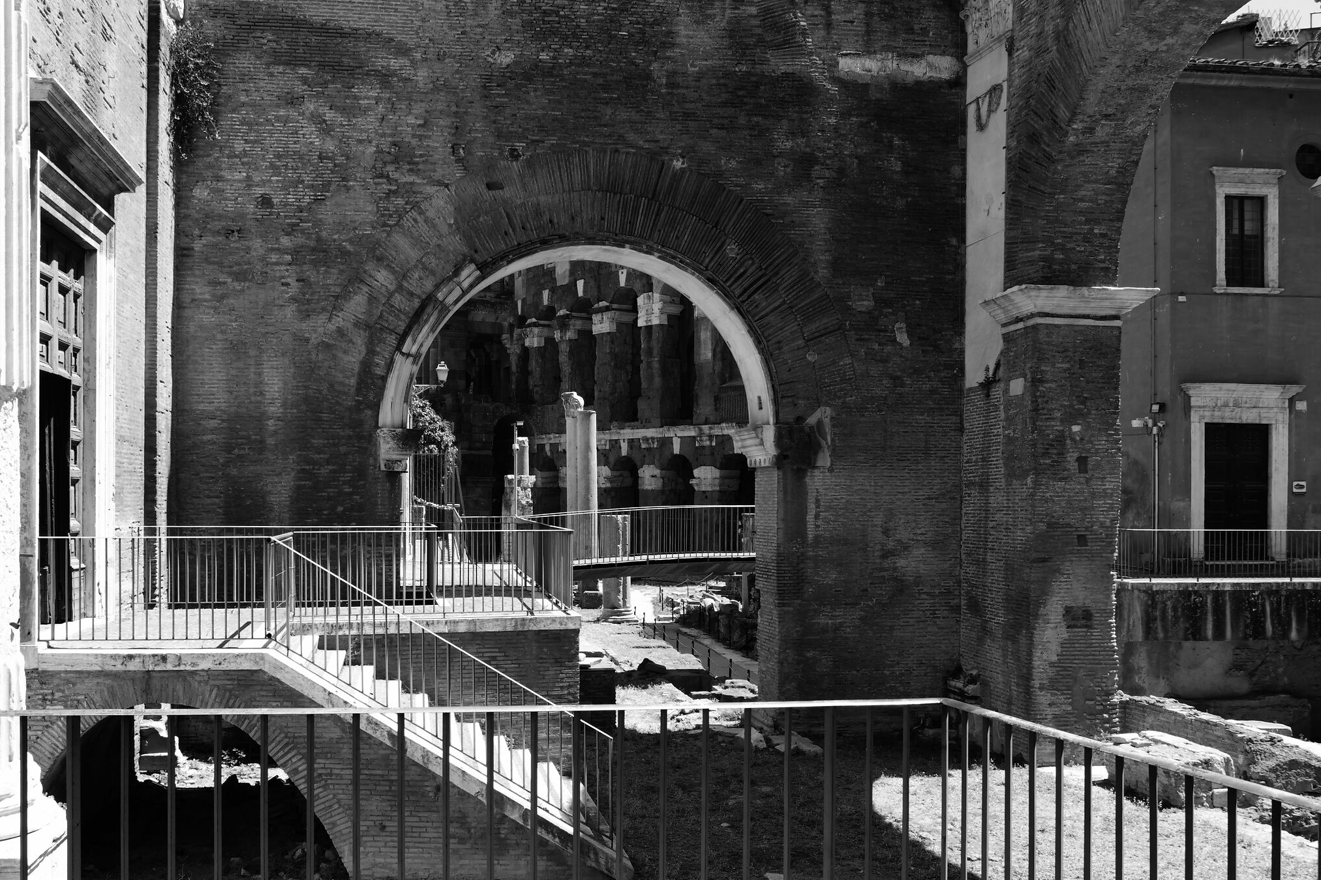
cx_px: 541
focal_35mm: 32
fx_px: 1174
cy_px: 490
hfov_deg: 58.3
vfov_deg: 41.1
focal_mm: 18
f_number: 7.1
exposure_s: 1/220
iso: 200
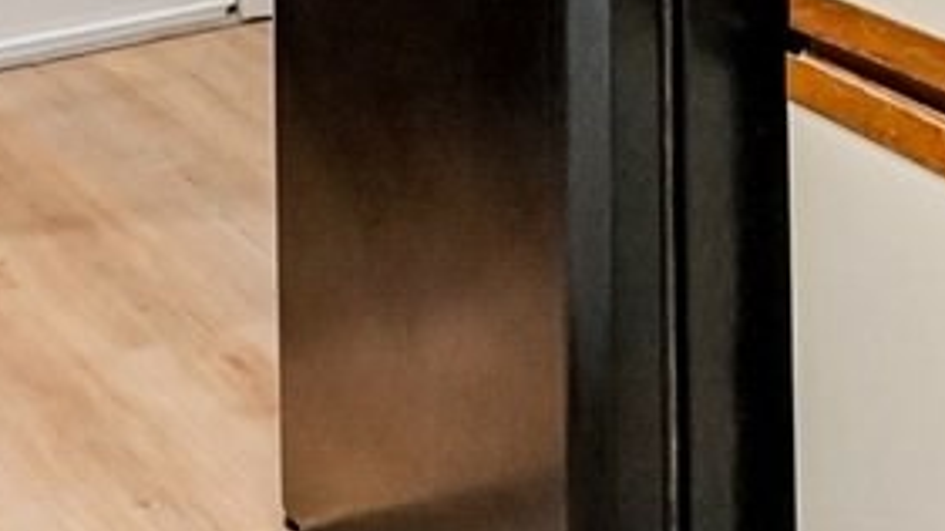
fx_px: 3057
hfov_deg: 15.2
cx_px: 1698
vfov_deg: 8.9
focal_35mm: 122
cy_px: -805
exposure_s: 1/30
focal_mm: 16
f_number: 8
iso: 1250
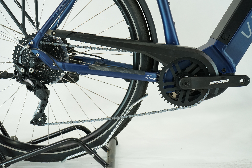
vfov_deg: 28.6
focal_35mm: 47
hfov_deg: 41.9
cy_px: 84
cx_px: 126
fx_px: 329
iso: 1600
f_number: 5.6
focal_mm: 47
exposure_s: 1/200
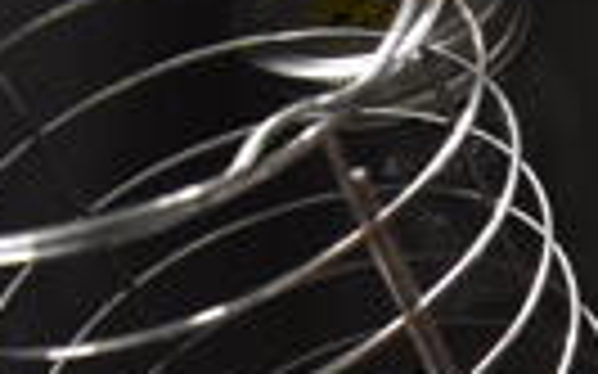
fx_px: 2053
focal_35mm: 126
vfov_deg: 10.1
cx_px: 1268
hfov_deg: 13.6
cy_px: 563
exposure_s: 1/125
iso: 4000
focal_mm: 18
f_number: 3.5
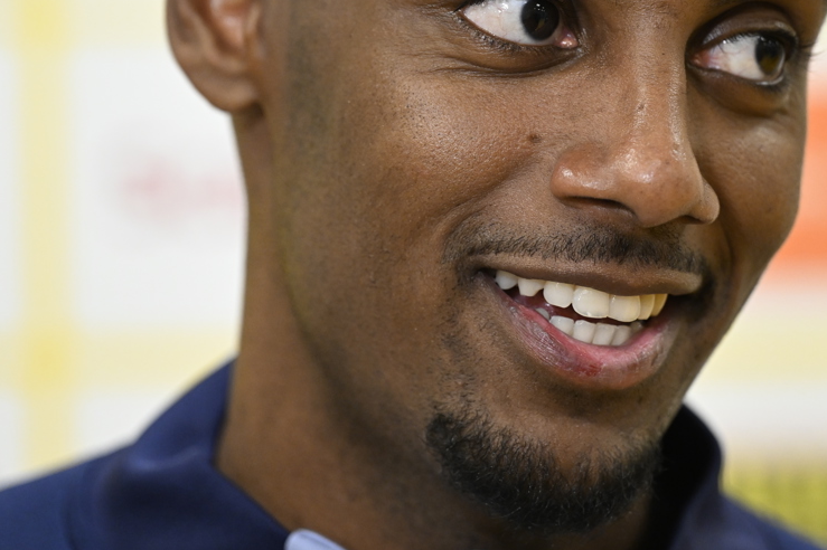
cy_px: 138
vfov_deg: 3.7
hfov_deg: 5.6
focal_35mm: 368
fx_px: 8450
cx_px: 508
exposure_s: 1/400
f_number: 3.2
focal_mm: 200
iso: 2000
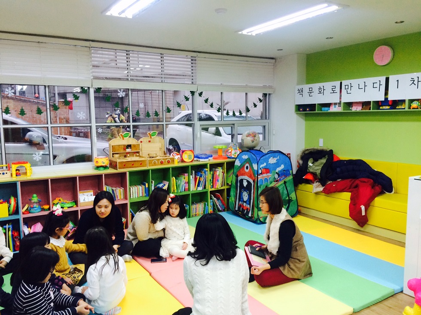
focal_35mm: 29
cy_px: 158
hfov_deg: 61.7
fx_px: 353
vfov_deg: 48.2
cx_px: 210
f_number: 2.2
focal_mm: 4.15
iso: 50
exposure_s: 1/30
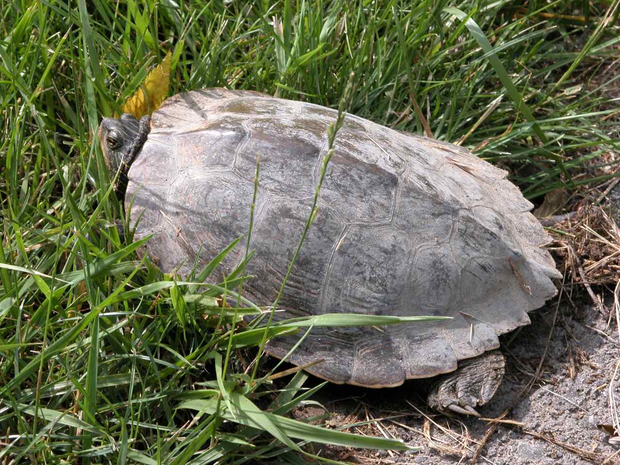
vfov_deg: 8.4
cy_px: 232
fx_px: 3152
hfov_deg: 11.2
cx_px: 310
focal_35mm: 176
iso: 100
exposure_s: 1/148
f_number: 7.1
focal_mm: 44.7
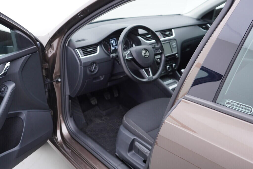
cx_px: 126
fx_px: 253
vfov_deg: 36.9
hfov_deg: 53.1
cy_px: 84
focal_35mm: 36
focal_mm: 24
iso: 125
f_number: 2.8
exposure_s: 1/40
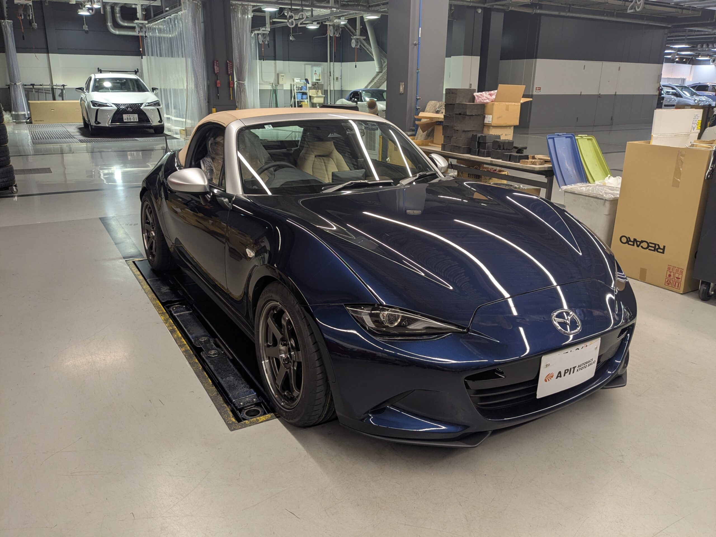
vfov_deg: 51.4
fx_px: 558
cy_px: 268
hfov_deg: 65.3
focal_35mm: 27
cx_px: 358
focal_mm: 4.38
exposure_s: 1/60
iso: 55
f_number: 1.73
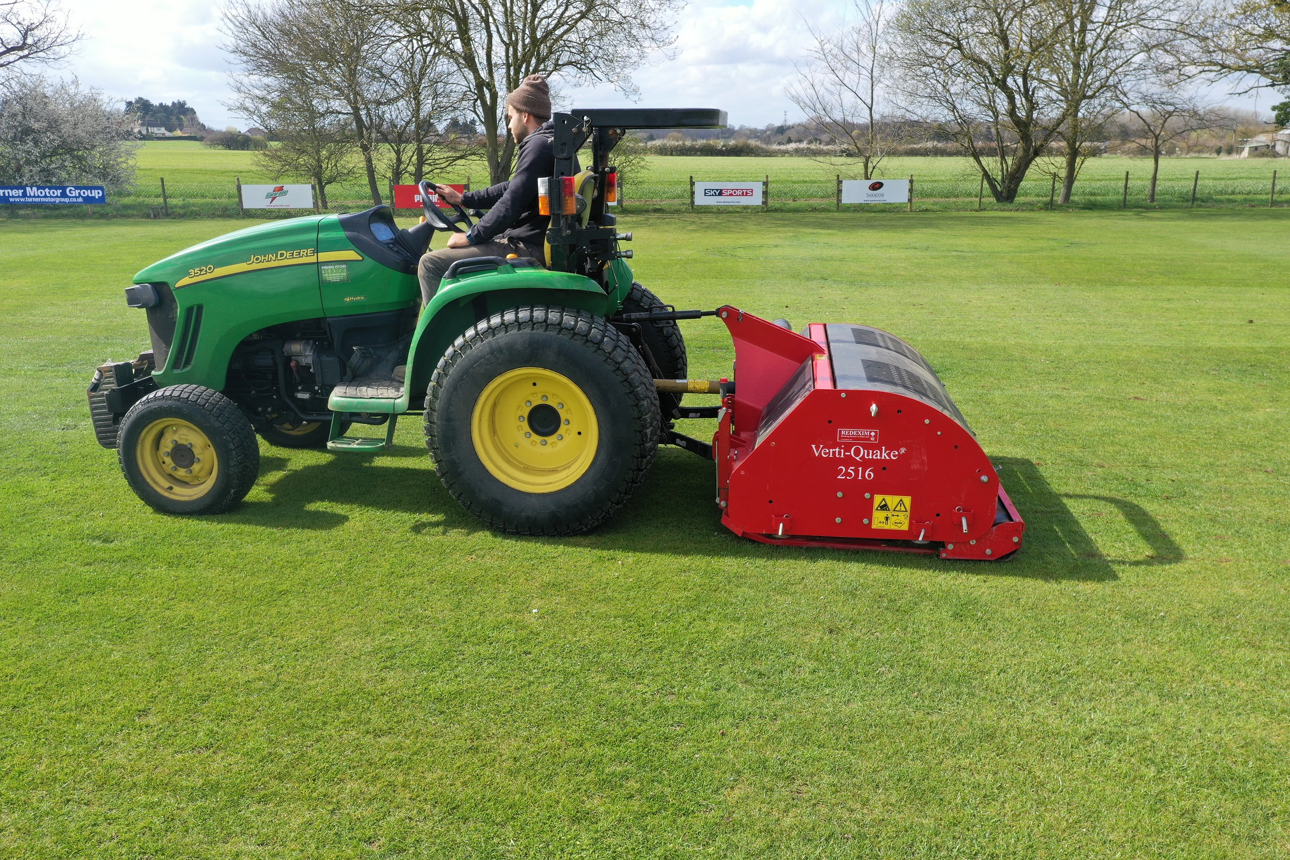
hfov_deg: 65.5
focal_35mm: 28
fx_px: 1003
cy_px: 430
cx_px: 645
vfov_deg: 46.4
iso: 100
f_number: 5
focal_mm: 10.26
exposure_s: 1/320
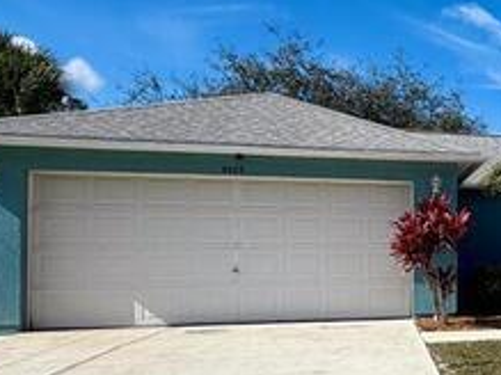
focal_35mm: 32
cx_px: 355
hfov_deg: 55.0
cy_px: 244
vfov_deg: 43.6
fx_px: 463
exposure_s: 1/1368
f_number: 2.2
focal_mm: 2.22
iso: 20
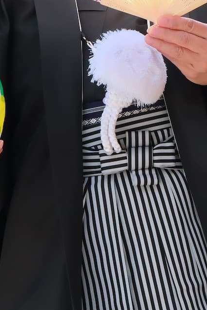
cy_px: 40
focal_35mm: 299
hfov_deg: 4.6
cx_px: 247
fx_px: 2576
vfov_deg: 6.9
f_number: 7.1
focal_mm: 63.4
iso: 800
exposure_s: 1/250
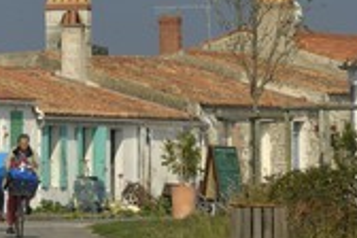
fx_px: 7457
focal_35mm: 752
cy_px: 13
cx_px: 46
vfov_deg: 1.8
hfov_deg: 2.7
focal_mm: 200
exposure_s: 1/160
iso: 100
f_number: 11
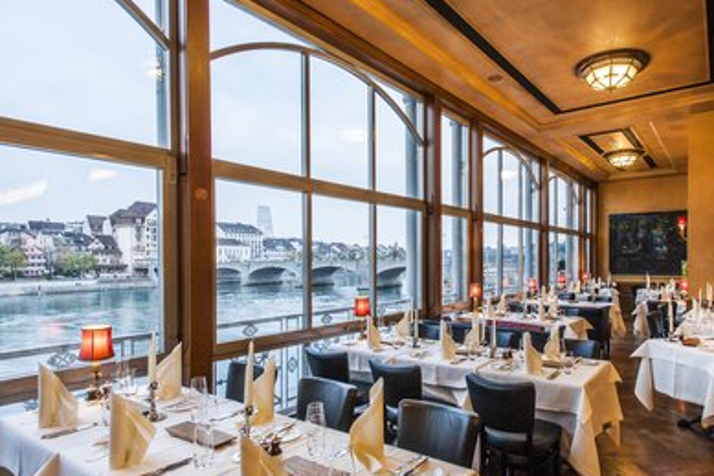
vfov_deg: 59.1
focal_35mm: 21
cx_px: 420
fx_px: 416
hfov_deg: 80.5
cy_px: 276
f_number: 8
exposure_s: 1/10
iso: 800
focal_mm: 17
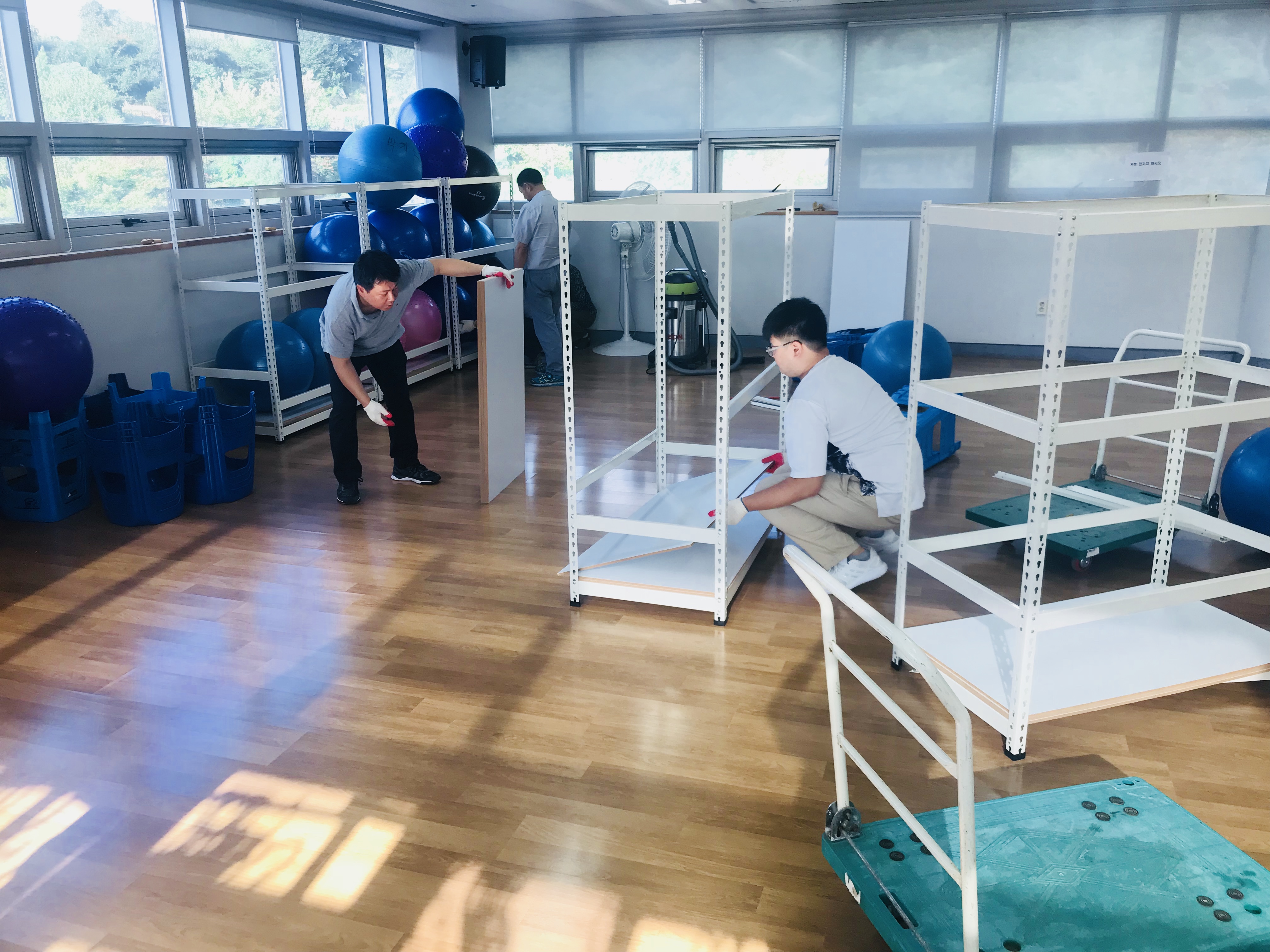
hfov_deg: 63.4
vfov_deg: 49.7
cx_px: 635
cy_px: 476
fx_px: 1027
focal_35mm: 28
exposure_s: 1/120
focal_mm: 3.99
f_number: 1.8
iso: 32
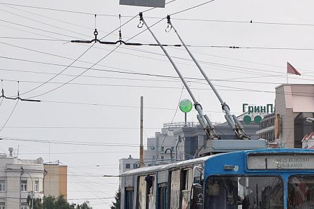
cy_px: 157
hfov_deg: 7.2
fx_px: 2492
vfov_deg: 4.8
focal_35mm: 286
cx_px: 254
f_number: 5.3
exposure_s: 1/1250
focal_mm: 80
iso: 400
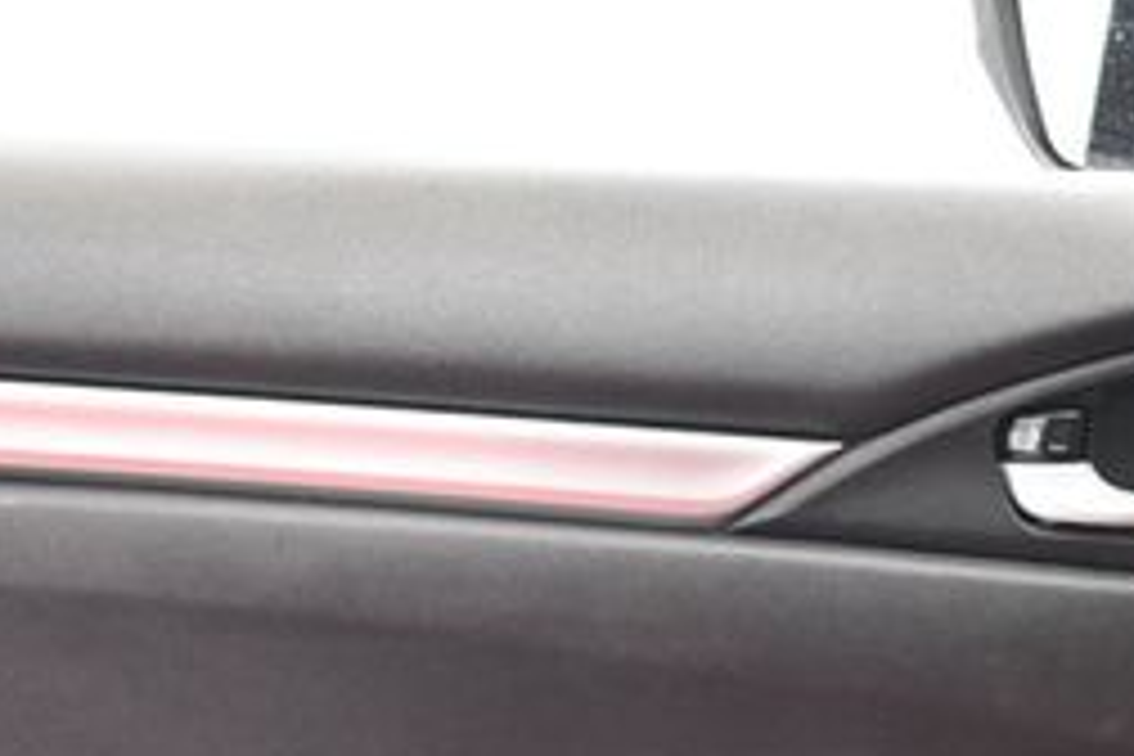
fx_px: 3843
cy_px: 878
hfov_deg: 16.8
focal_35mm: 122
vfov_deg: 11.1
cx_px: 626
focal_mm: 24
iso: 3600
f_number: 4
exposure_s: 1/60
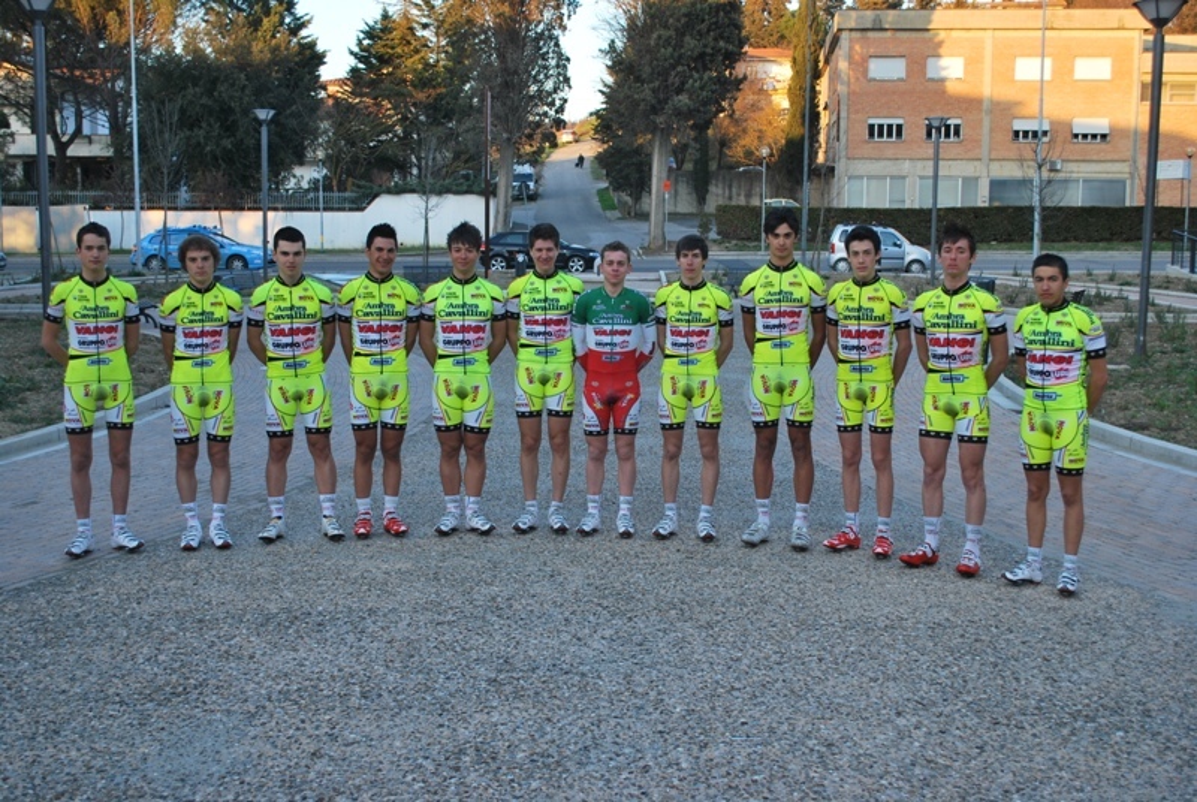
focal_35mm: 39
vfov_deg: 34.3
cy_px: 401
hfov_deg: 49.5
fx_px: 1299
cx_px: 598
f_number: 5
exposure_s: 1/100
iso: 200
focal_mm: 26
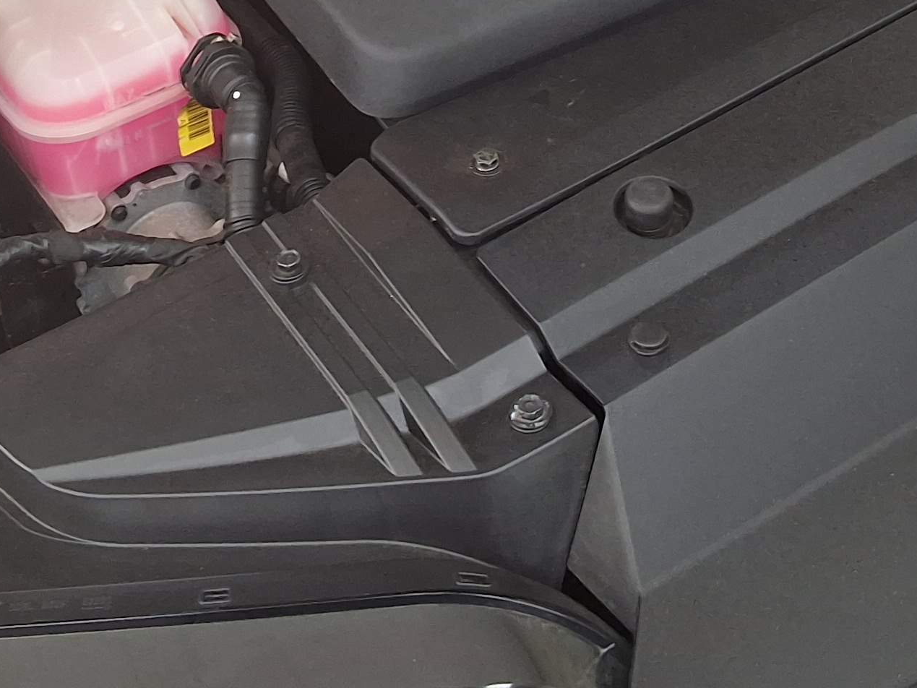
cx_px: 499
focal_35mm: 72
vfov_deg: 19.1
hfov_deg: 27.0
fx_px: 1908
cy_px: -173
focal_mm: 2.91
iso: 50
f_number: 1.9
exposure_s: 1/60
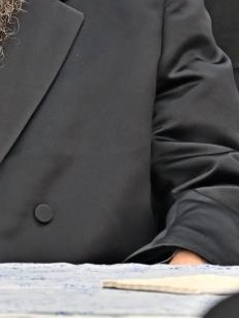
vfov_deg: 3.5
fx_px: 5249
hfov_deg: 2.6
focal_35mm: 571
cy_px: -52
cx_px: -51
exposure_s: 1/320
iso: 500
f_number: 4
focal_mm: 120
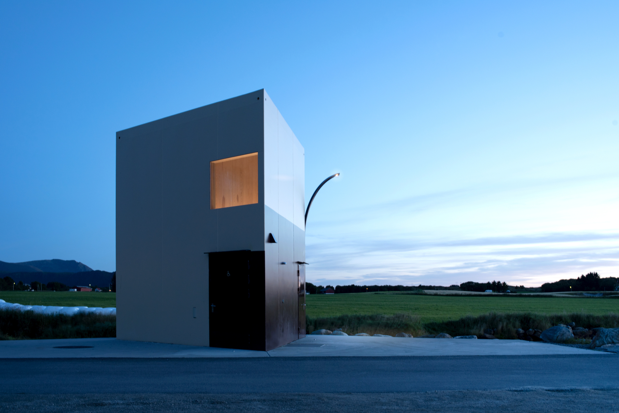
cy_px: 206
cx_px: 310
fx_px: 602
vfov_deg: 37.9
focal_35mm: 35
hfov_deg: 54.4
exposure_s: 2
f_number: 9
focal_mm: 35
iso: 100
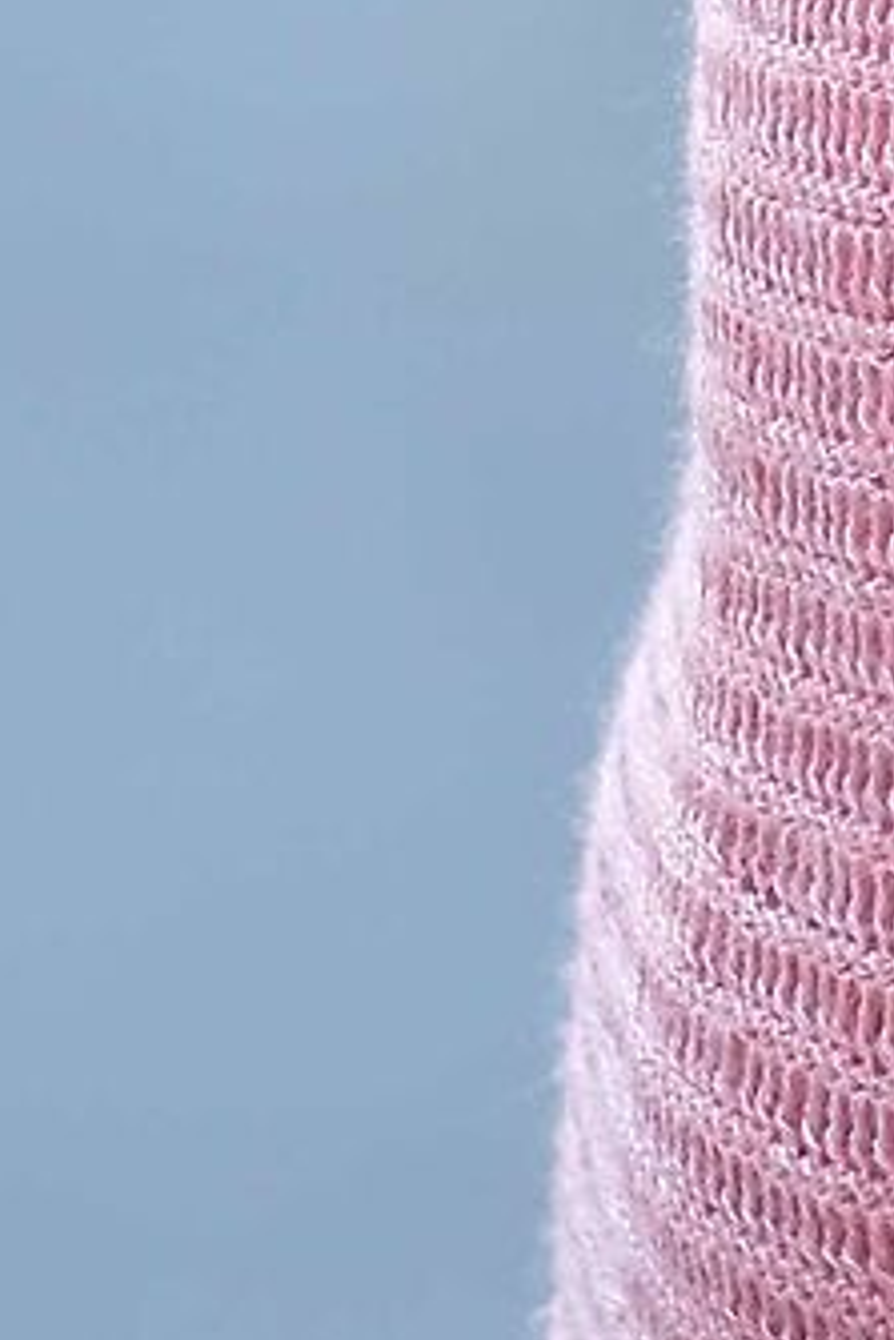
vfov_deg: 3.4
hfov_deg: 2.3
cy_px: -1268
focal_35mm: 604
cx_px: 2586
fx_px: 22474
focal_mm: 56
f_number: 1.2
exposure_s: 1/3800
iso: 200
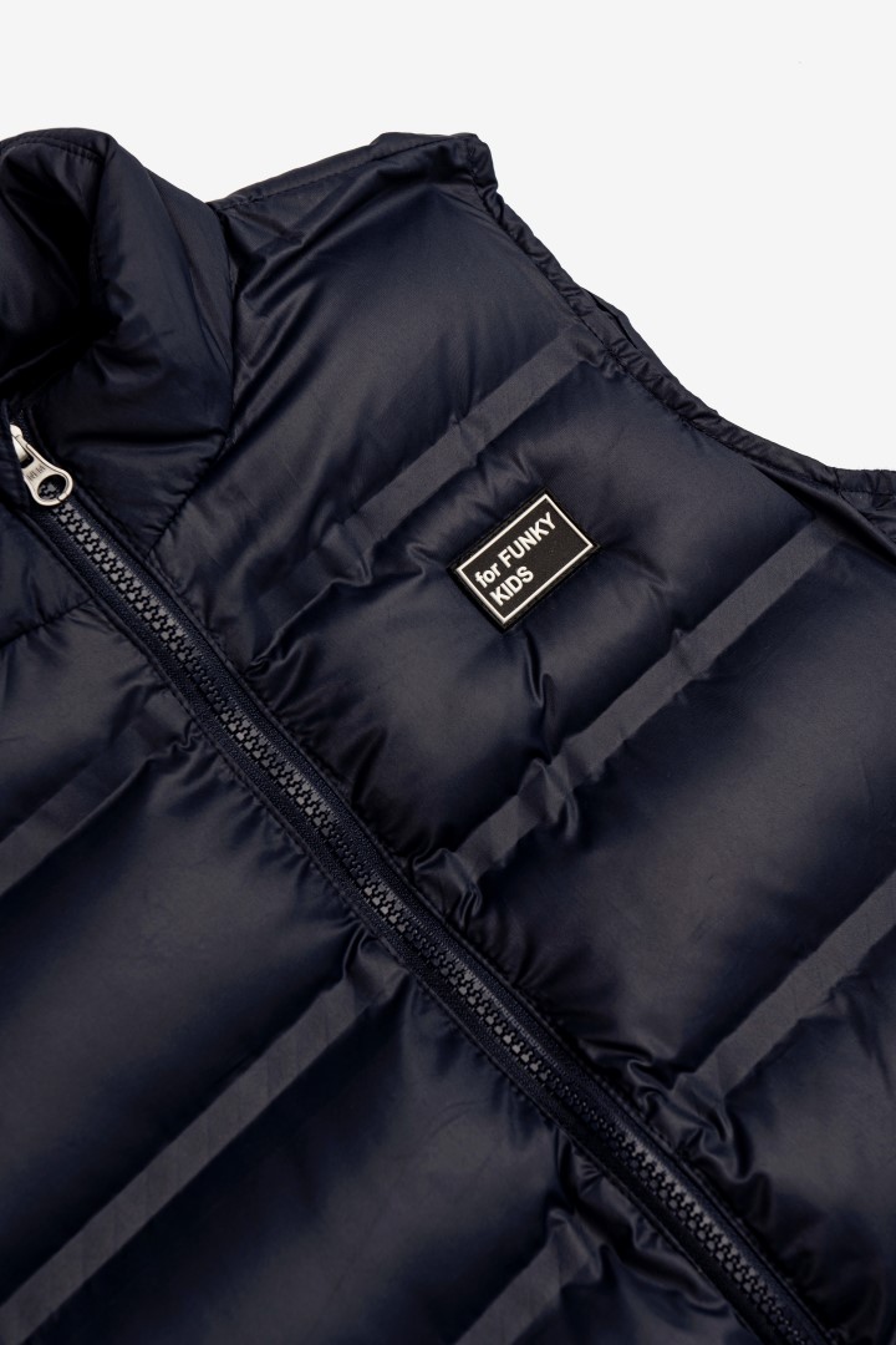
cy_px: 672
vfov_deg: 28.8
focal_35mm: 70
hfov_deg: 19.5
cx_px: 448
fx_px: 2613
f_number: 8
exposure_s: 1/160
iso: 100
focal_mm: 70
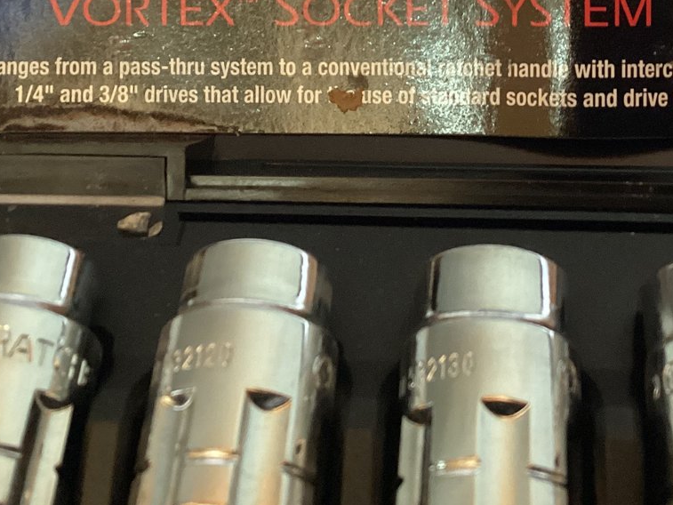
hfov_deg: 31.0
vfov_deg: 22.9
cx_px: 425
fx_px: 1206
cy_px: 19
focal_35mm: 62
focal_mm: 3.3
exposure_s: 1/50
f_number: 2.4
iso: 200
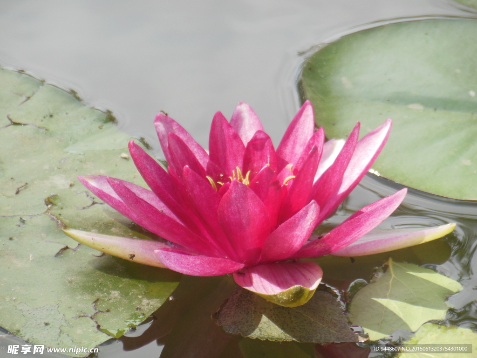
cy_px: 179
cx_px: 238
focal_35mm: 250
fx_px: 3445
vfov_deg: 5.9
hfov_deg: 7.9
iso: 125
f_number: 5.8
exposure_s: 1/100
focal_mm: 45
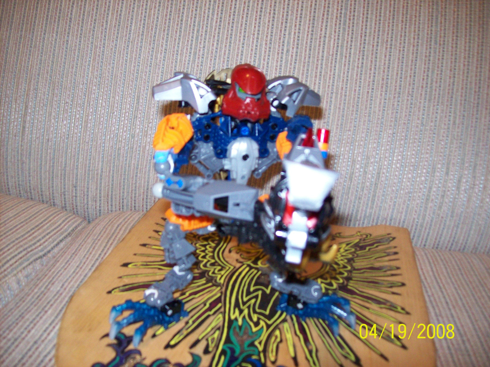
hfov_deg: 51.4
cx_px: 245
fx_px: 509
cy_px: 184
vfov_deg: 39.6
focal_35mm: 36
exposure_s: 1/64
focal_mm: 6
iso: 200
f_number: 2.7
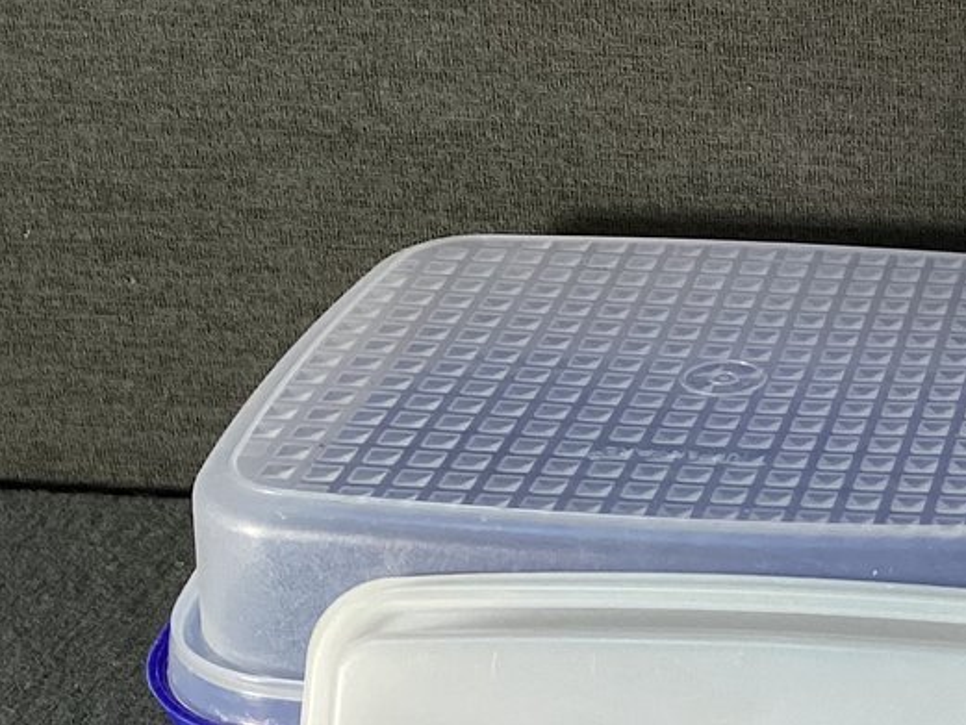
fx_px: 2512
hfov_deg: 20.0
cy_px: 770
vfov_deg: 16.0
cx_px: 1254
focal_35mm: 90
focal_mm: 3.3
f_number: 2.4
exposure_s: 1/100
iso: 100
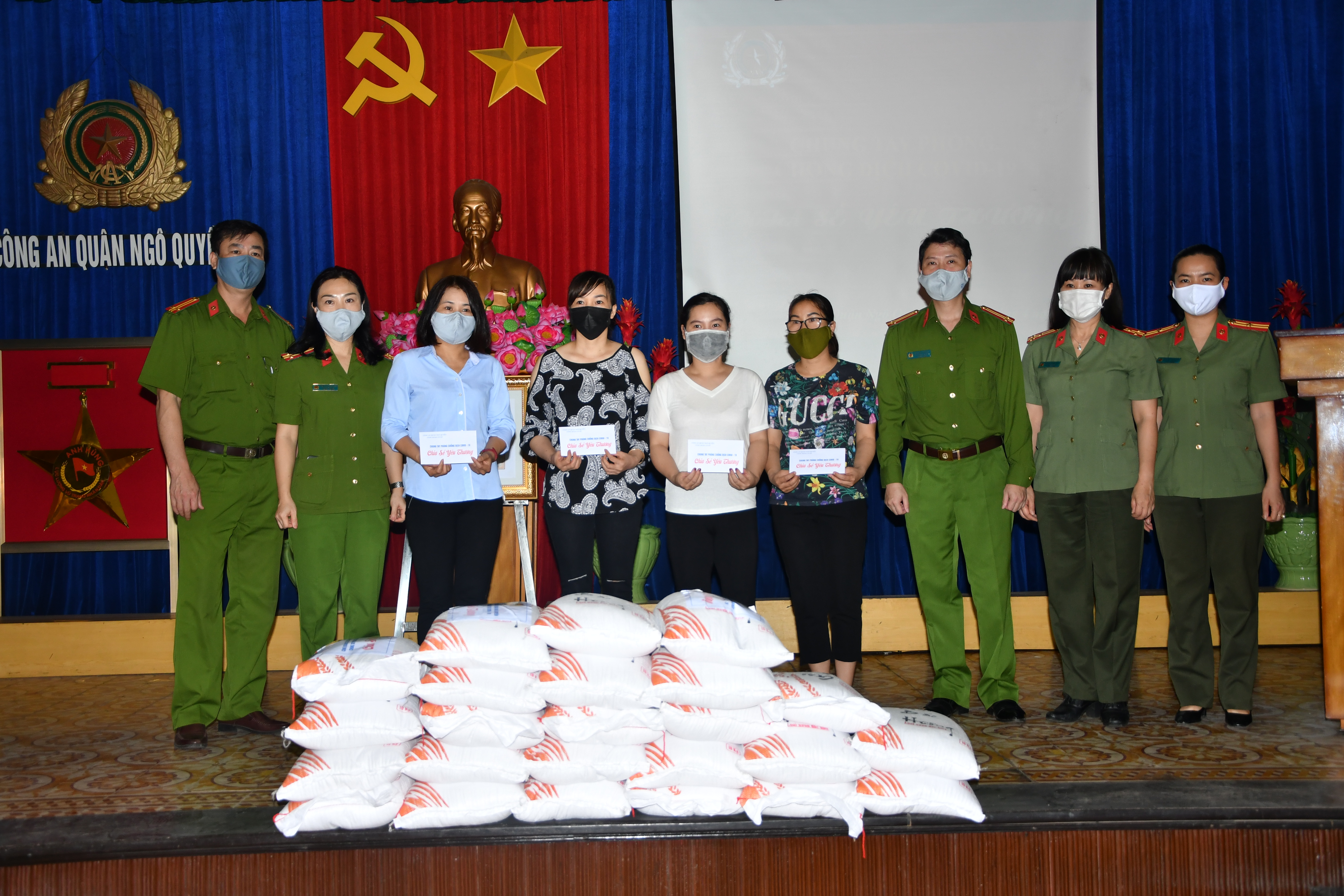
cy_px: 448
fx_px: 1568
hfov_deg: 46.4
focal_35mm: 42
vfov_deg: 31.9
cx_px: 672
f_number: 4
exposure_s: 1/200
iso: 400
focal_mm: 28
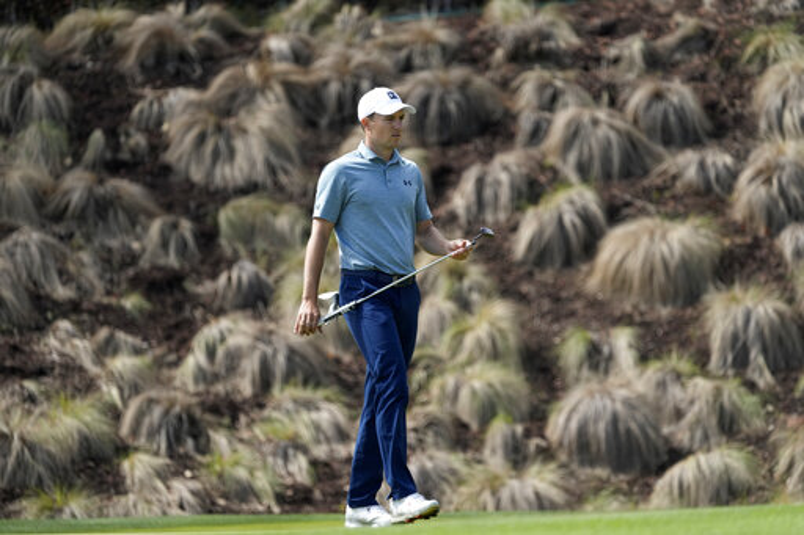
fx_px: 13395
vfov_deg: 2.3
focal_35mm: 600
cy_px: 268
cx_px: 402
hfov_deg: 3.4
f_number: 6.3
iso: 800
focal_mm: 600
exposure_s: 1/1000
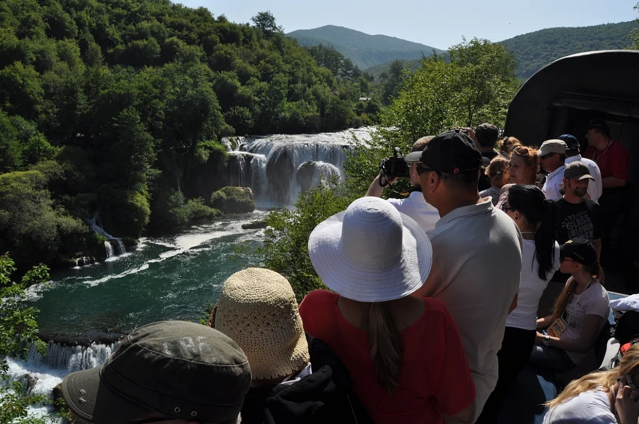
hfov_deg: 67.5
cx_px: 320
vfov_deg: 47.8
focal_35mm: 27
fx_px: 479
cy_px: 212
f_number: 10
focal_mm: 18
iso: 200
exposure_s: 1/400
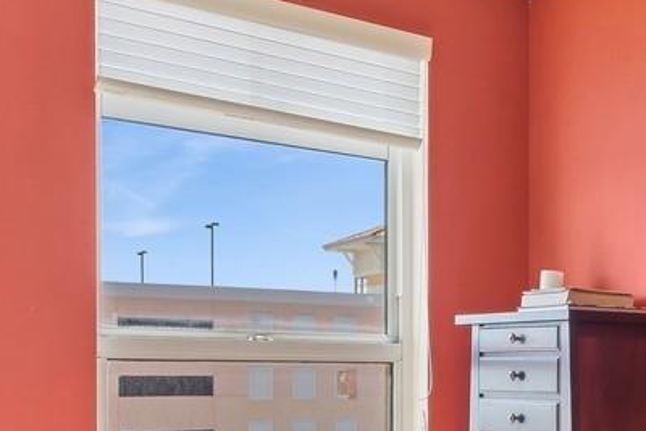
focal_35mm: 60
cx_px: 622
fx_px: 1077
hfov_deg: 31.3
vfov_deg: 22.4
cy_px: 328
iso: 200
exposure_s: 1/30
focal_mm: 10
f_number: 8
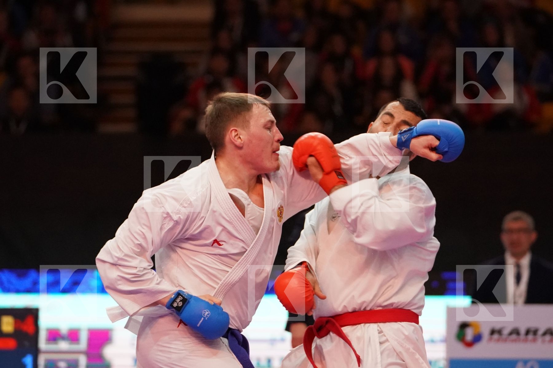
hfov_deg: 10.7
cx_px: 276
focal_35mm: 192
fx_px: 2949
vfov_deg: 7.2
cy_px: 184
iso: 6400
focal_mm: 128
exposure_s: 1/1000
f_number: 2.8
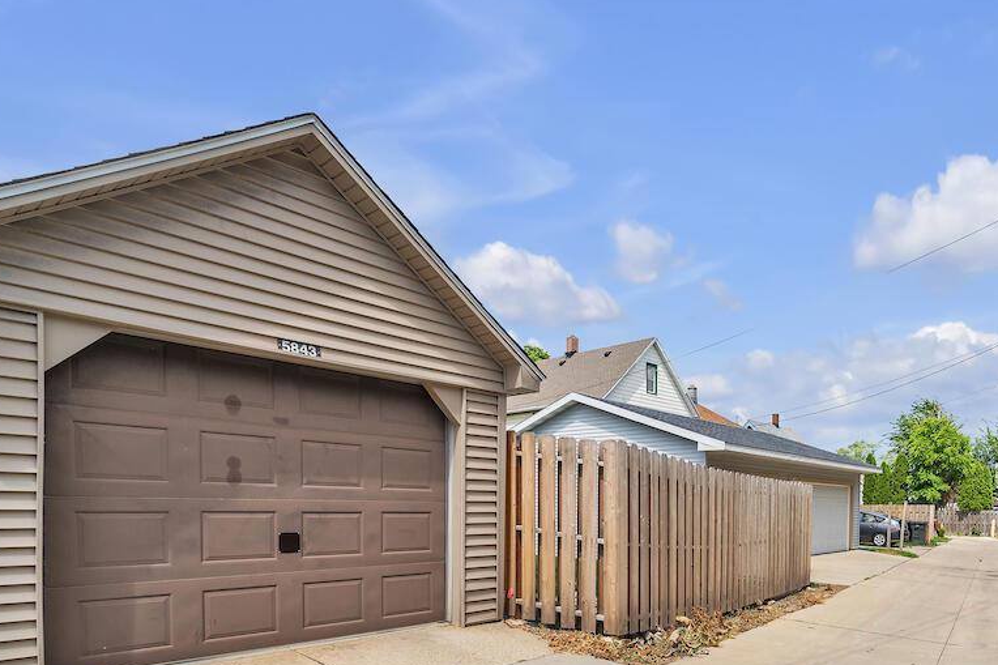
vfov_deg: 54.7
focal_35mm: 22
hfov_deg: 76.8
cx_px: 639
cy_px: 494
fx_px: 610
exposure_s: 1/500
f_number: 9
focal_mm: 14
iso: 400
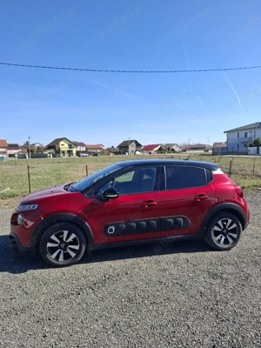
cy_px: 174
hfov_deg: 58.9
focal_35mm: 23
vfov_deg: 73.9
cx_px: 130
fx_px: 231
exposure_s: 1/1667
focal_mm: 5.54
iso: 50
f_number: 1.8
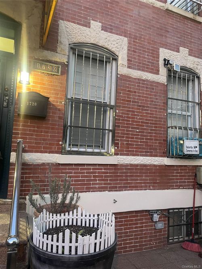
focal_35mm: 26
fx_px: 202
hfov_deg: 53.0
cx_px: 101
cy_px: 134
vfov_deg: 67.3
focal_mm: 4.2
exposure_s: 1/30
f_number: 1.6
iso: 500
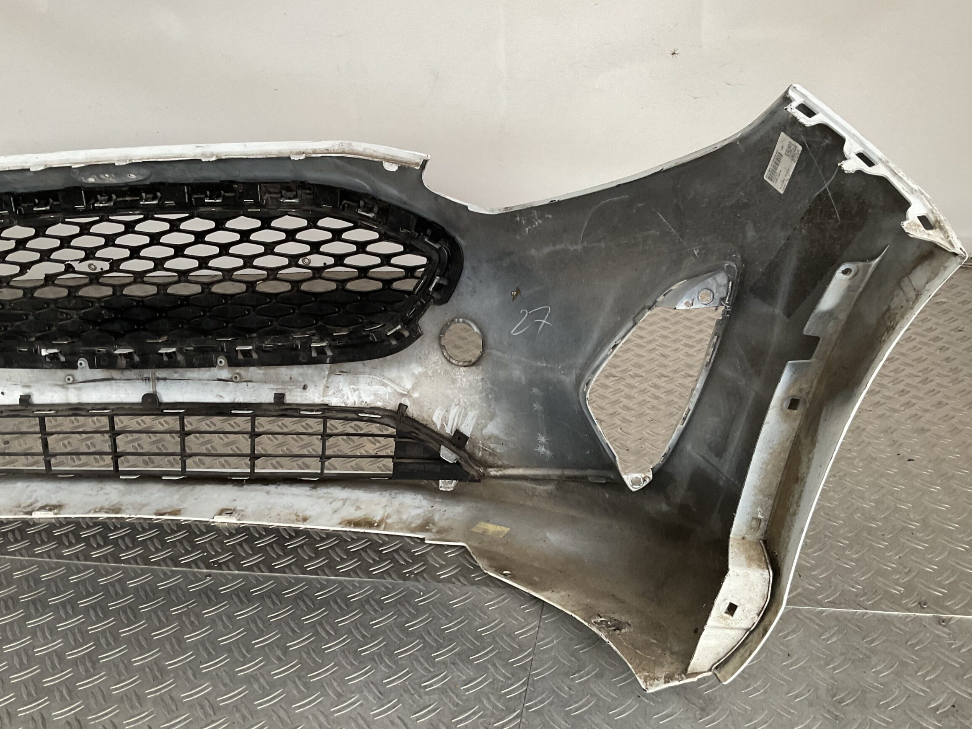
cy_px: 396
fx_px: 899
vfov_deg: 44.1
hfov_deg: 56.8
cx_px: 464
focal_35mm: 32
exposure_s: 1/60
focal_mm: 3
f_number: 1.8
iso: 80
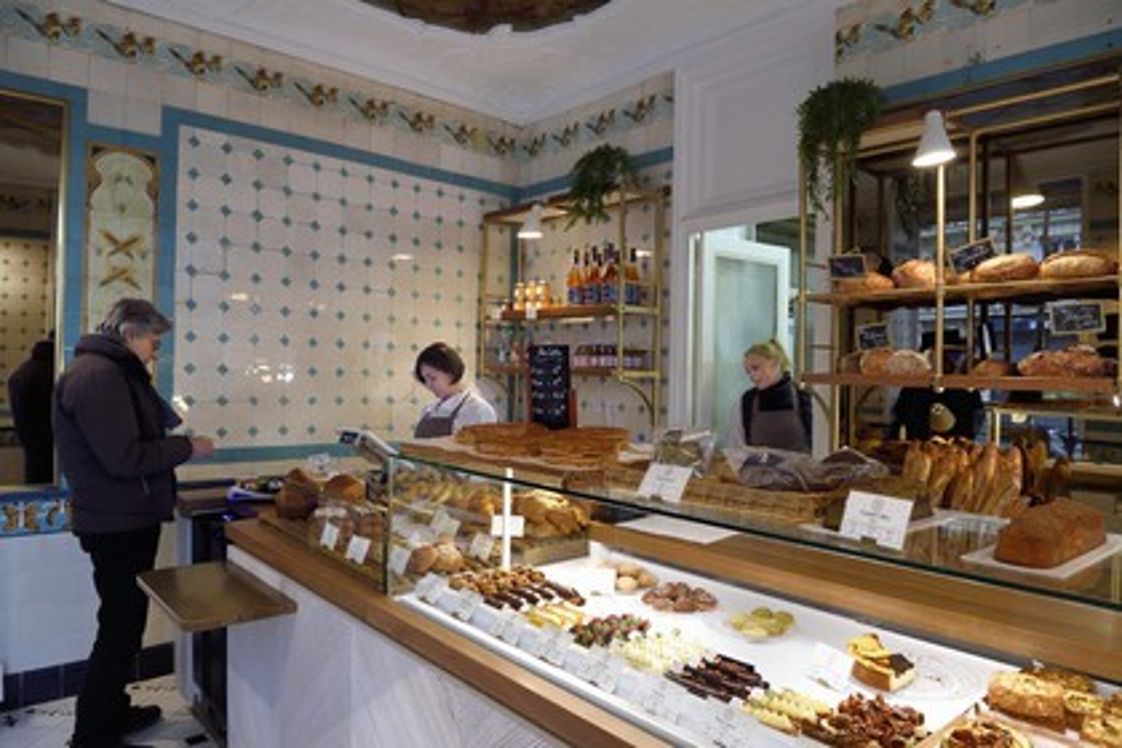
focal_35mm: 24
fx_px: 748
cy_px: 374
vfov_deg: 53.1
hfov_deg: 73.7
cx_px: 561
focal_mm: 24
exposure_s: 1/25
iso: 800
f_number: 7.1
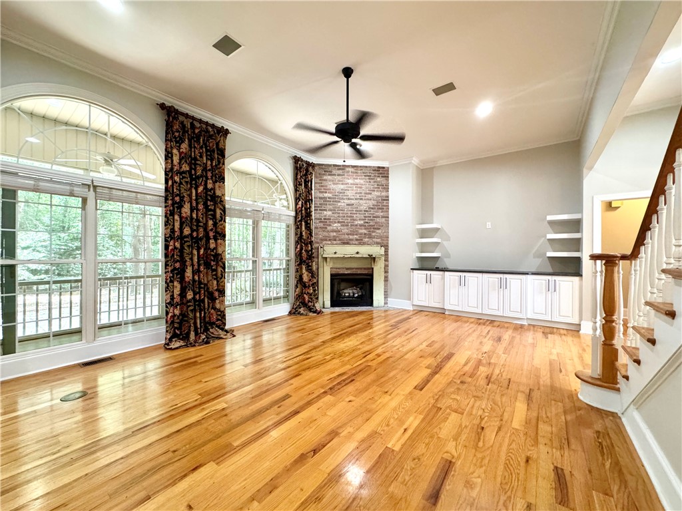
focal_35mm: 14
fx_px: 276
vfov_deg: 85.7
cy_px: 256
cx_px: 341
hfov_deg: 102.1
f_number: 2.2
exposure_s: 1/60
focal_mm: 2.22
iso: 400
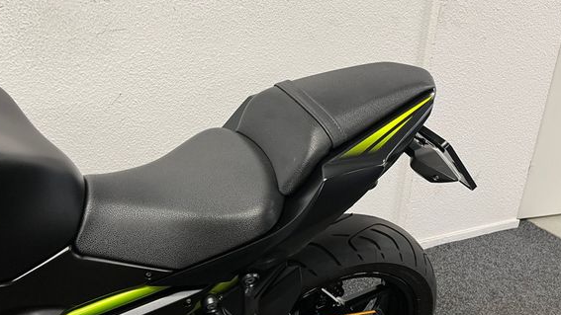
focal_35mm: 32
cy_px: 151
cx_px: 270
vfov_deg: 36.7
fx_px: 476
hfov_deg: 61.0
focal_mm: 5.1
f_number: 1.6
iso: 80
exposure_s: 1/50
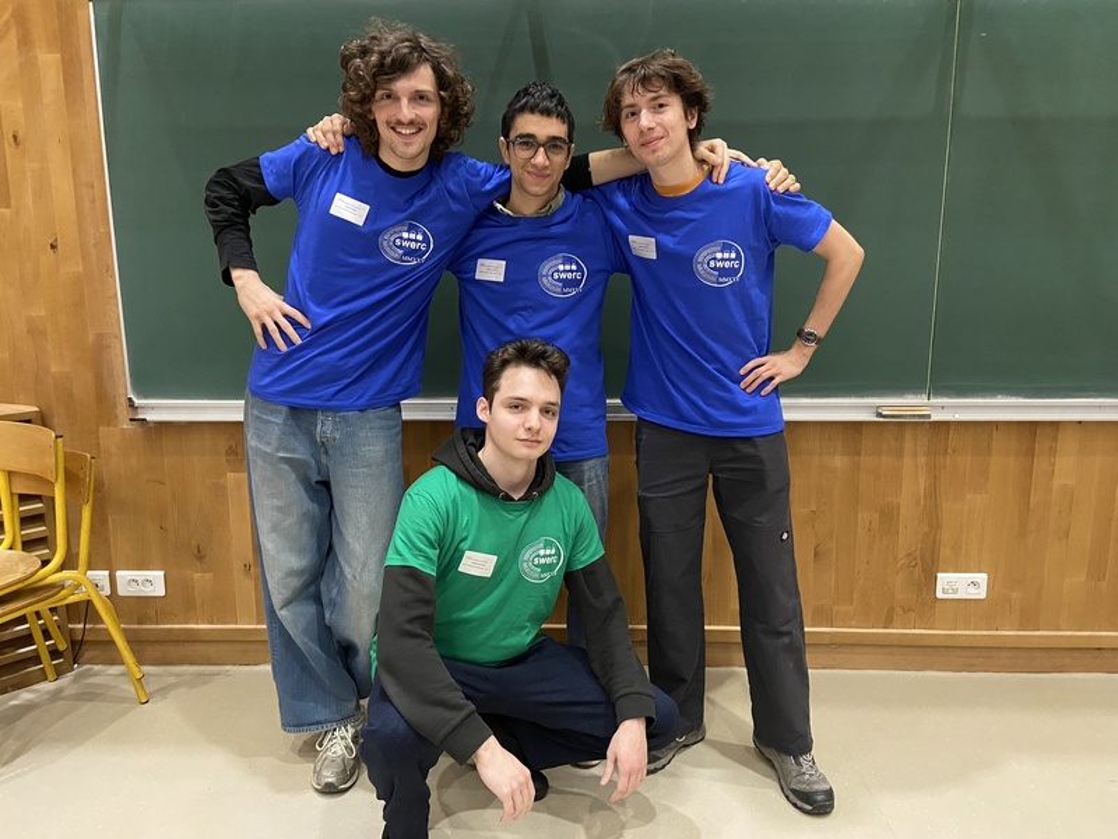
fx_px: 840
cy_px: 420
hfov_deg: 67.3
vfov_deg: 53.1
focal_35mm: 26
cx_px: 559
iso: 800
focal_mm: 4.25
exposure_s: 1/27
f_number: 1.8
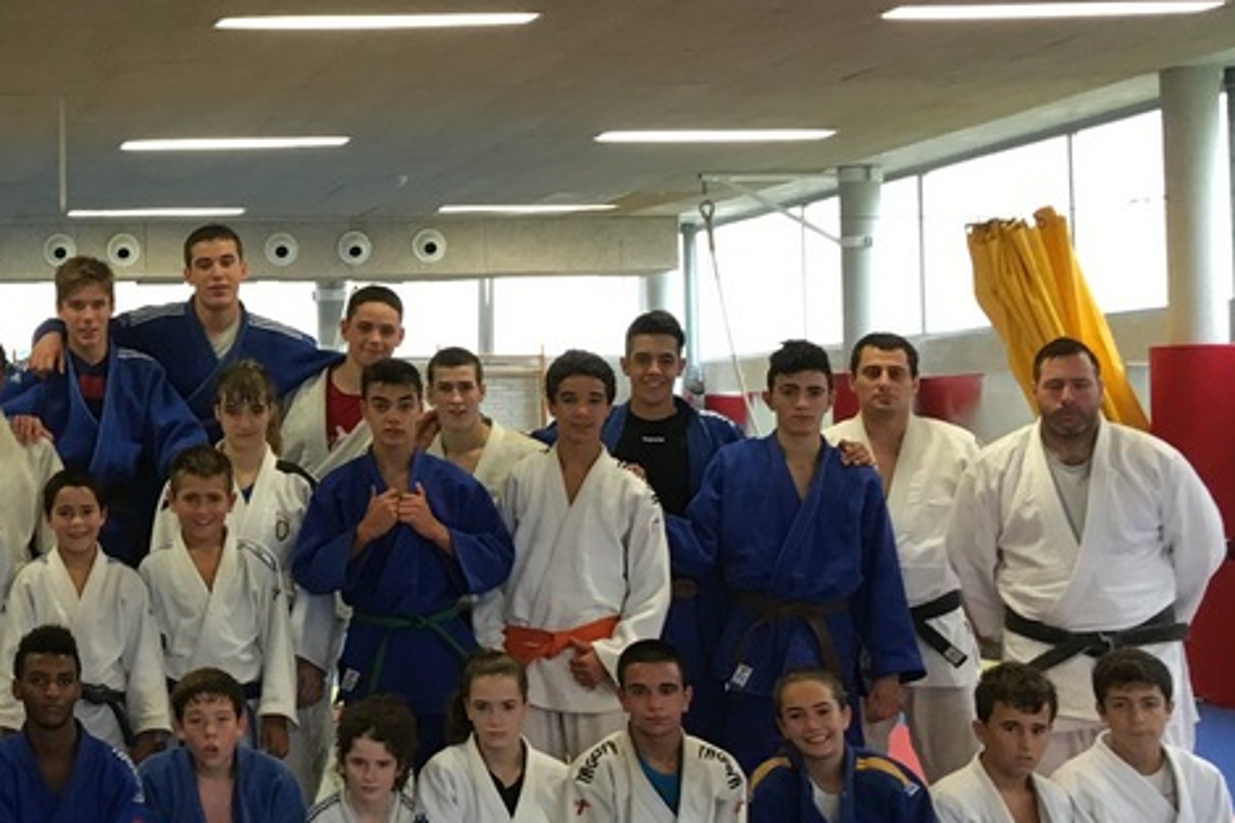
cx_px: -142
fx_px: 2640
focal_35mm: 77
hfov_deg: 24.5
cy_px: 302
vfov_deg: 17.7
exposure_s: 1/33
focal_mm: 4.15
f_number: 2.2
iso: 100
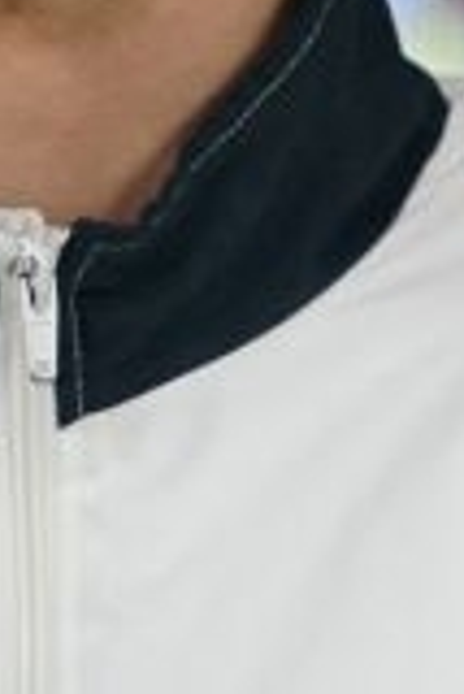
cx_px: 52
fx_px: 57735
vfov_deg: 0.7
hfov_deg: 0.5
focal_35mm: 2993
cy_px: 772
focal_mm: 400
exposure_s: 1/500
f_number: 2.8
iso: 3200
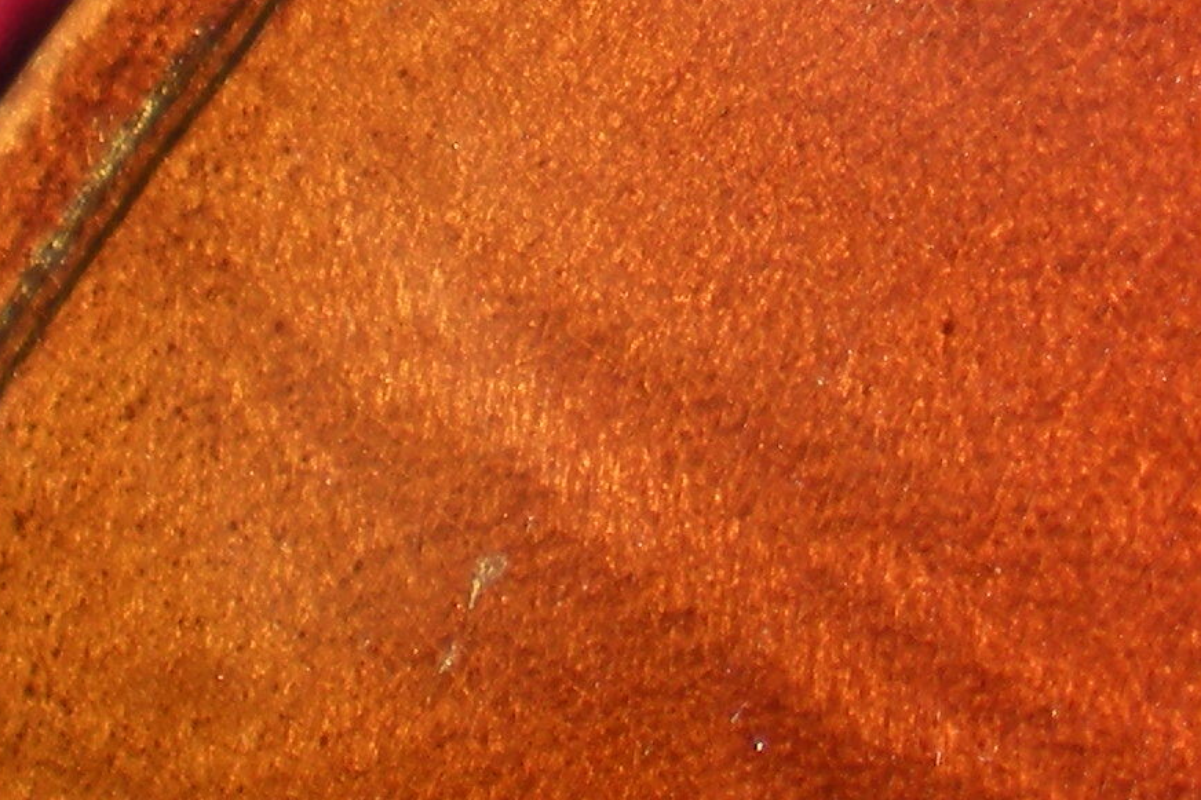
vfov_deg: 8.9
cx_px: 1302
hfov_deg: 13.6
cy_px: -555
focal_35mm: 148
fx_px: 4936
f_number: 4.6
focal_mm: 6.3
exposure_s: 1/60
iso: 64
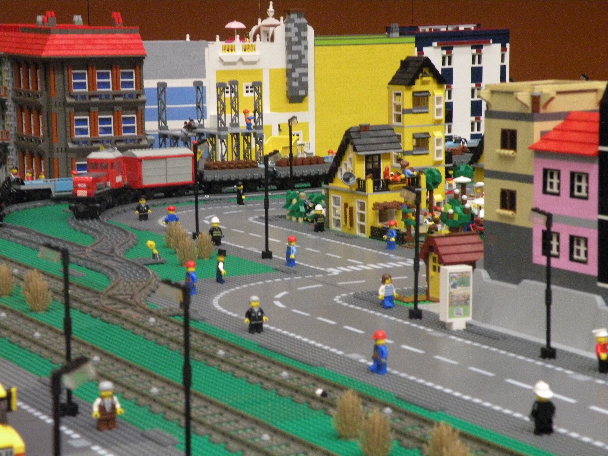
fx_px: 1774
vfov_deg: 14.6
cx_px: 304
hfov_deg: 19.4
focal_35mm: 101
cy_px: 228
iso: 400
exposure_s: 1/22.4
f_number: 4
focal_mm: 17.9
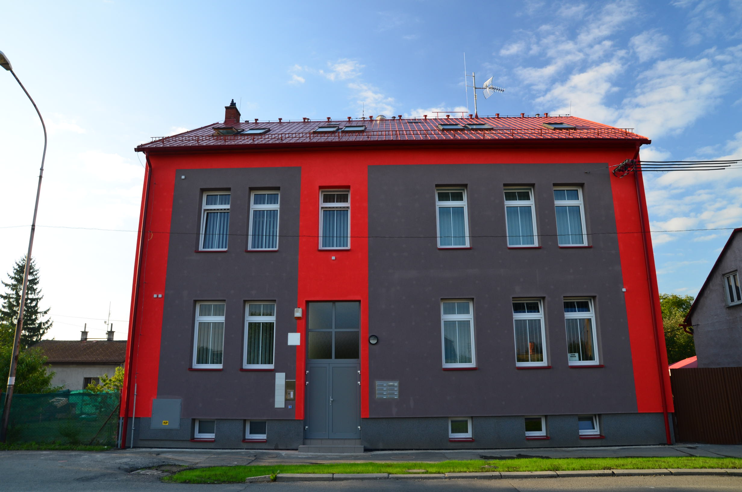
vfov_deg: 28.0
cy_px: 246
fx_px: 987
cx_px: 371
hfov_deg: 41.2
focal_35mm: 48
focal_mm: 32
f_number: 7.1
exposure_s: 1/80
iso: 200
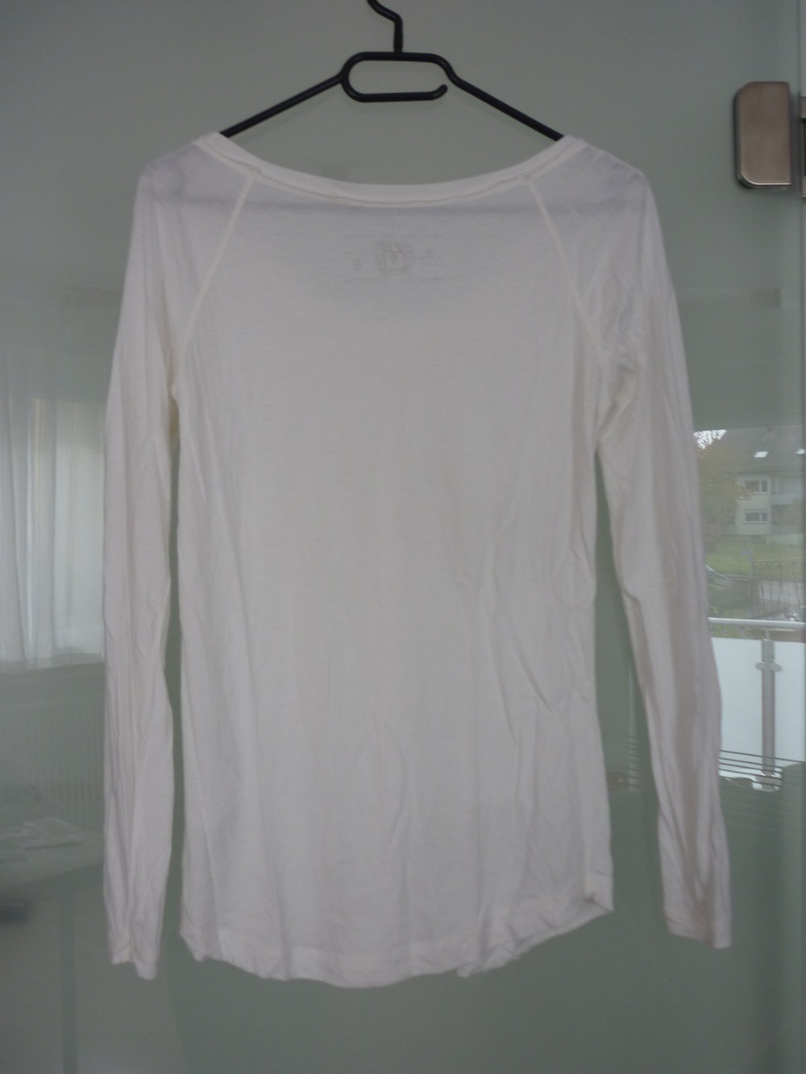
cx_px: 403
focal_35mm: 33
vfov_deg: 55.3
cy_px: 537
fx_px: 1024
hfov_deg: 43.0
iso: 80
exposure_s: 1/30
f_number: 2.8
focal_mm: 5.5
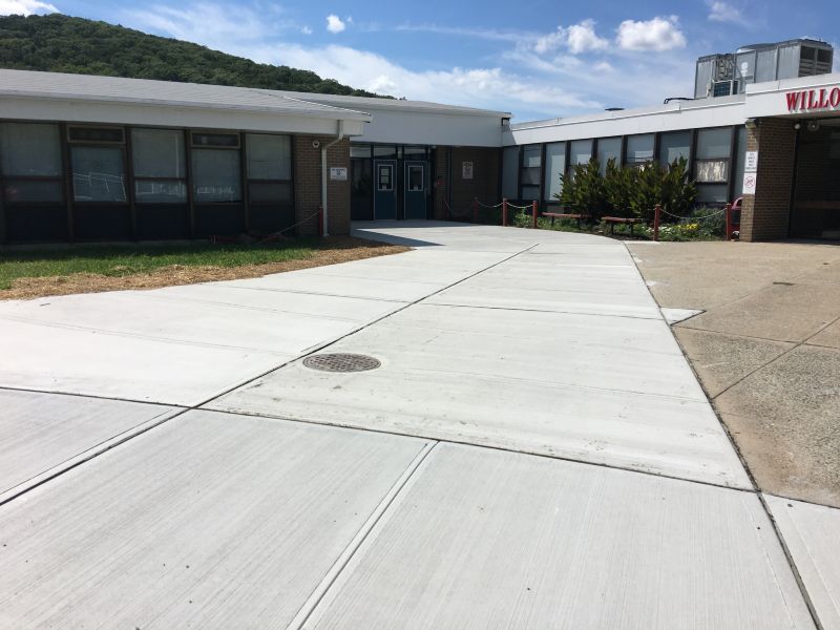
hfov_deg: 61.7
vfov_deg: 48.2
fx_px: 704
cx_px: 420
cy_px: 315
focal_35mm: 29
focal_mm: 4.15
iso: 25
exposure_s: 1/3497
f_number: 2.2
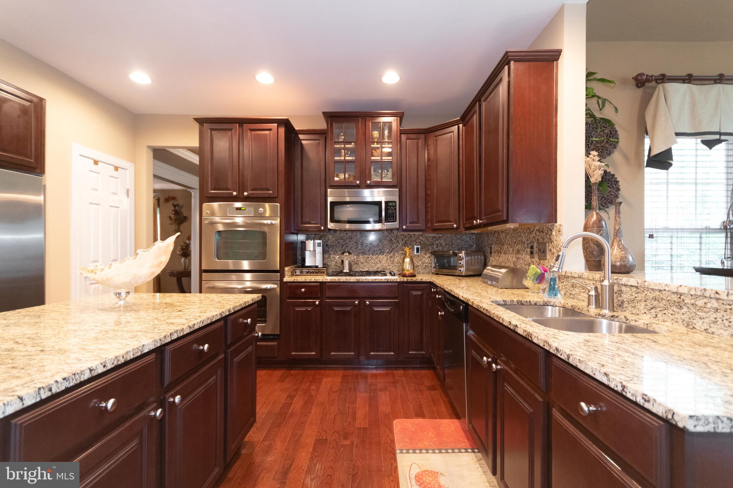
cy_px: 244
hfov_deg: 100.4
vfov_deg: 77.3
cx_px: 366
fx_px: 305
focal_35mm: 15
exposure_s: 1/25
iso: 2000
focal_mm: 10
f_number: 4
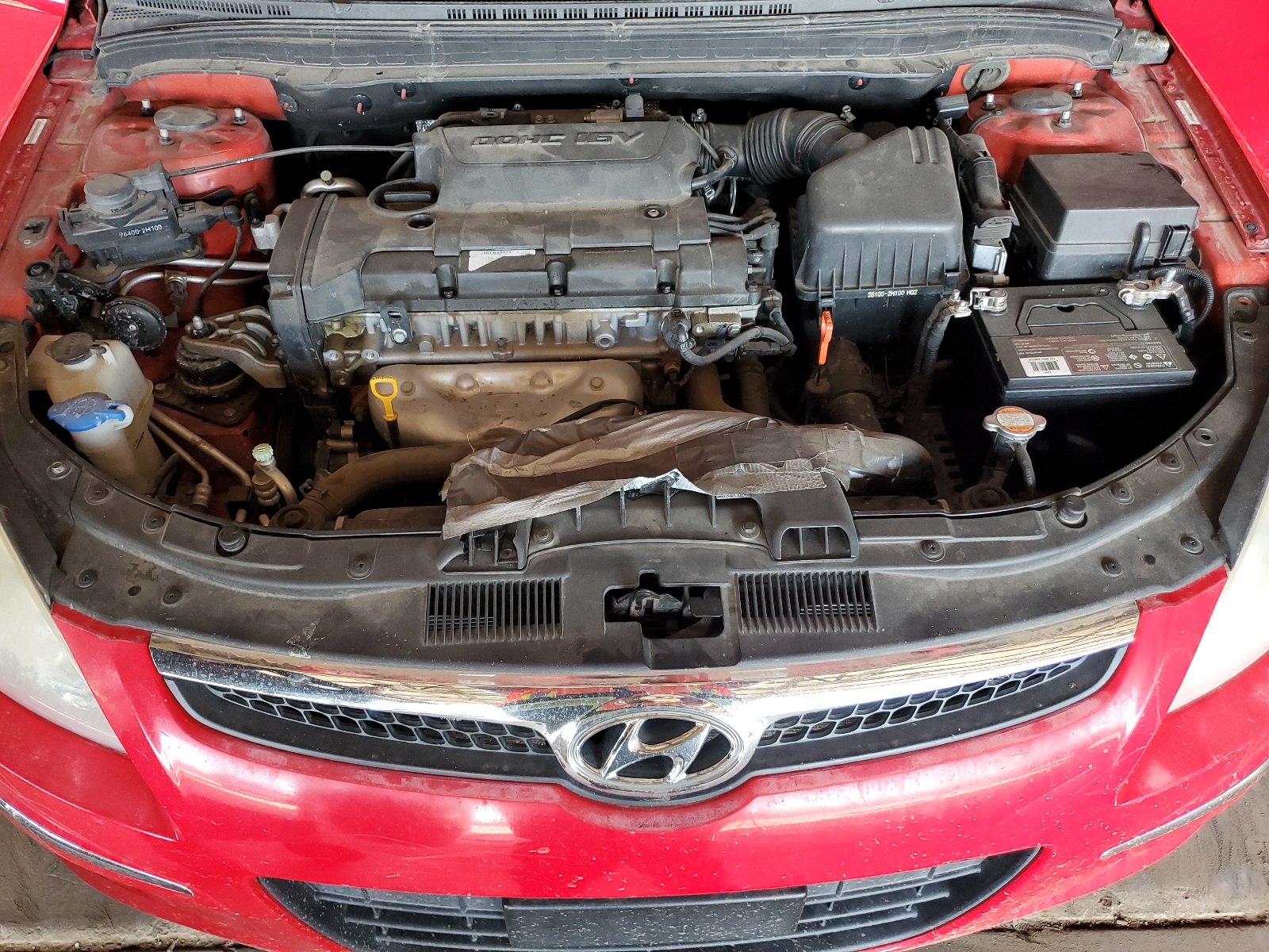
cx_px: 634
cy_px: 476
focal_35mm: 26
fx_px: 953
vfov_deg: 53.1
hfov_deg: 67.3
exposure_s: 1/120
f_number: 1.5
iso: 92
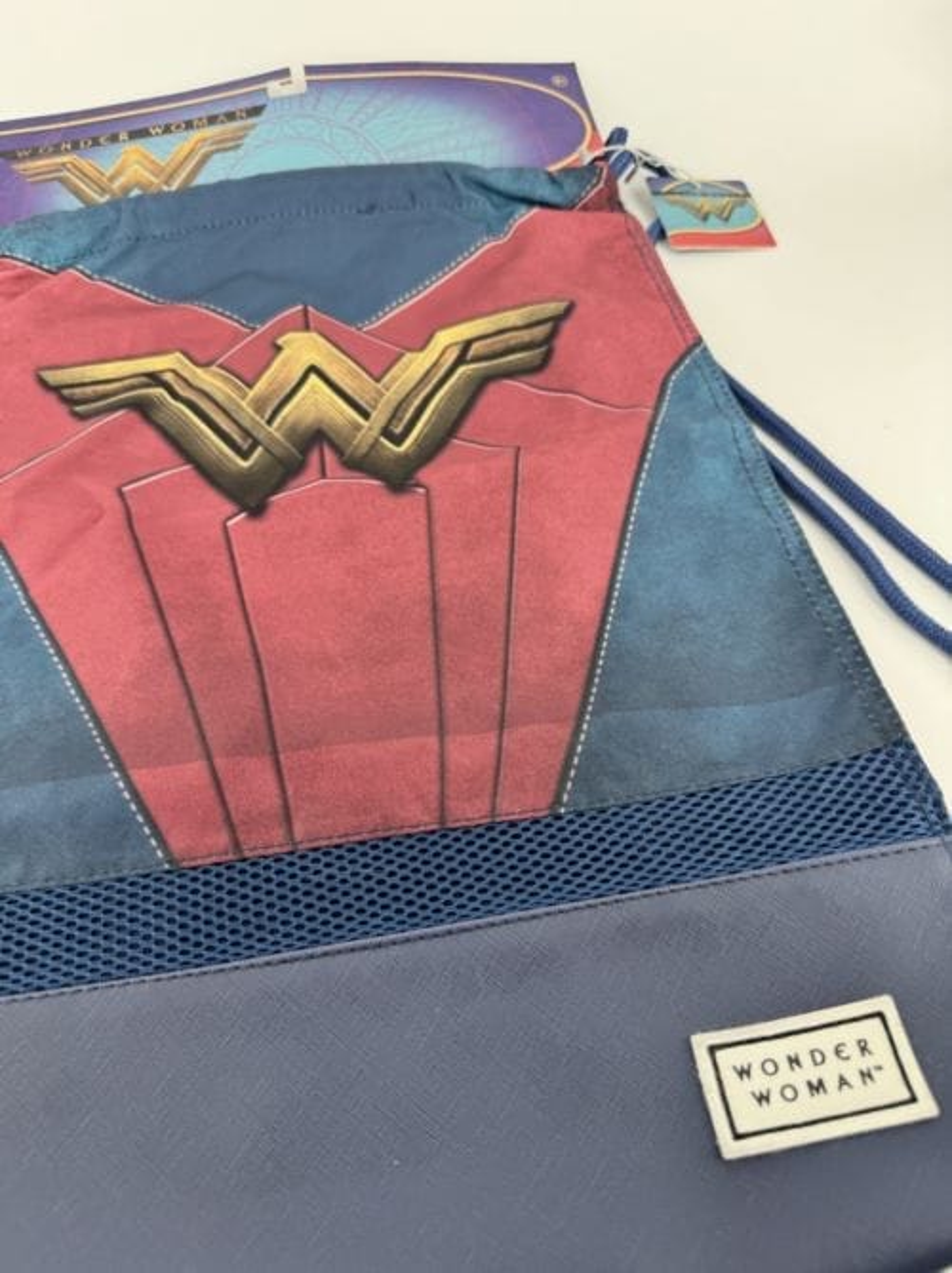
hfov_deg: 56.7
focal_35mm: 24
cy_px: 636
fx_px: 882
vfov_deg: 71.7
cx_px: 476
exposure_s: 1/215
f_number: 1.78
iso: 64
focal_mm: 6.76
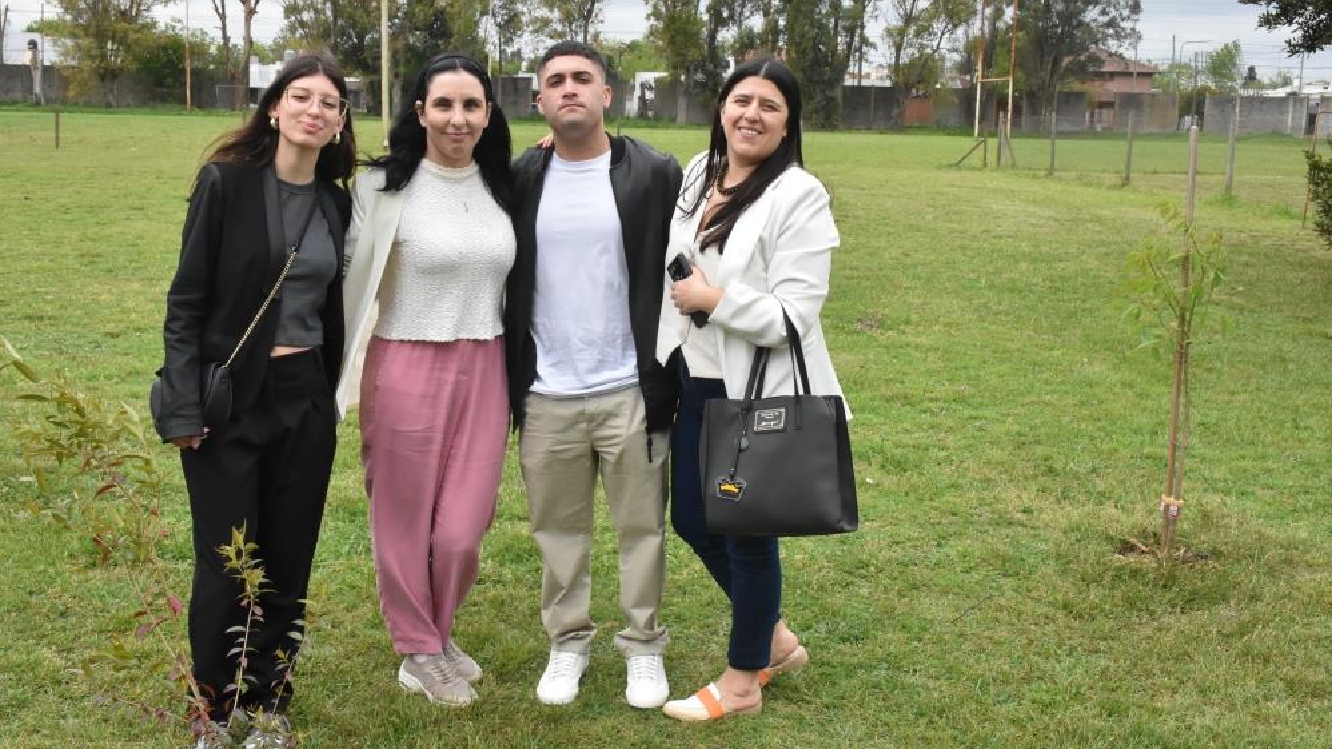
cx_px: 653
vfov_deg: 27.4
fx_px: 1537
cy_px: 345
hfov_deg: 46.8
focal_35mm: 44
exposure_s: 1/640
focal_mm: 27
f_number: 13
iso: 1600
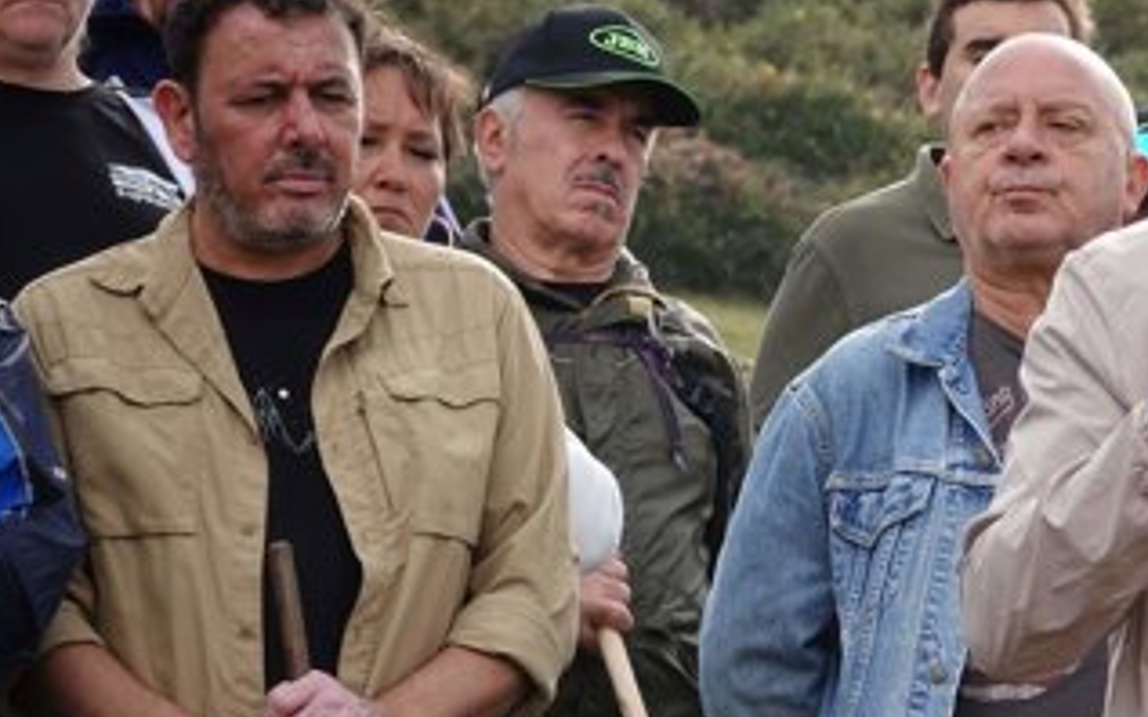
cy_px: 496
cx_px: 1195
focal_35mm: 377
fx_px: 11793
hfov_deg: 5.6
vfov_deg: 3.5
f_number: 5.6
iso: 100
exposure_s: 1/250
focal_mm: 62.39
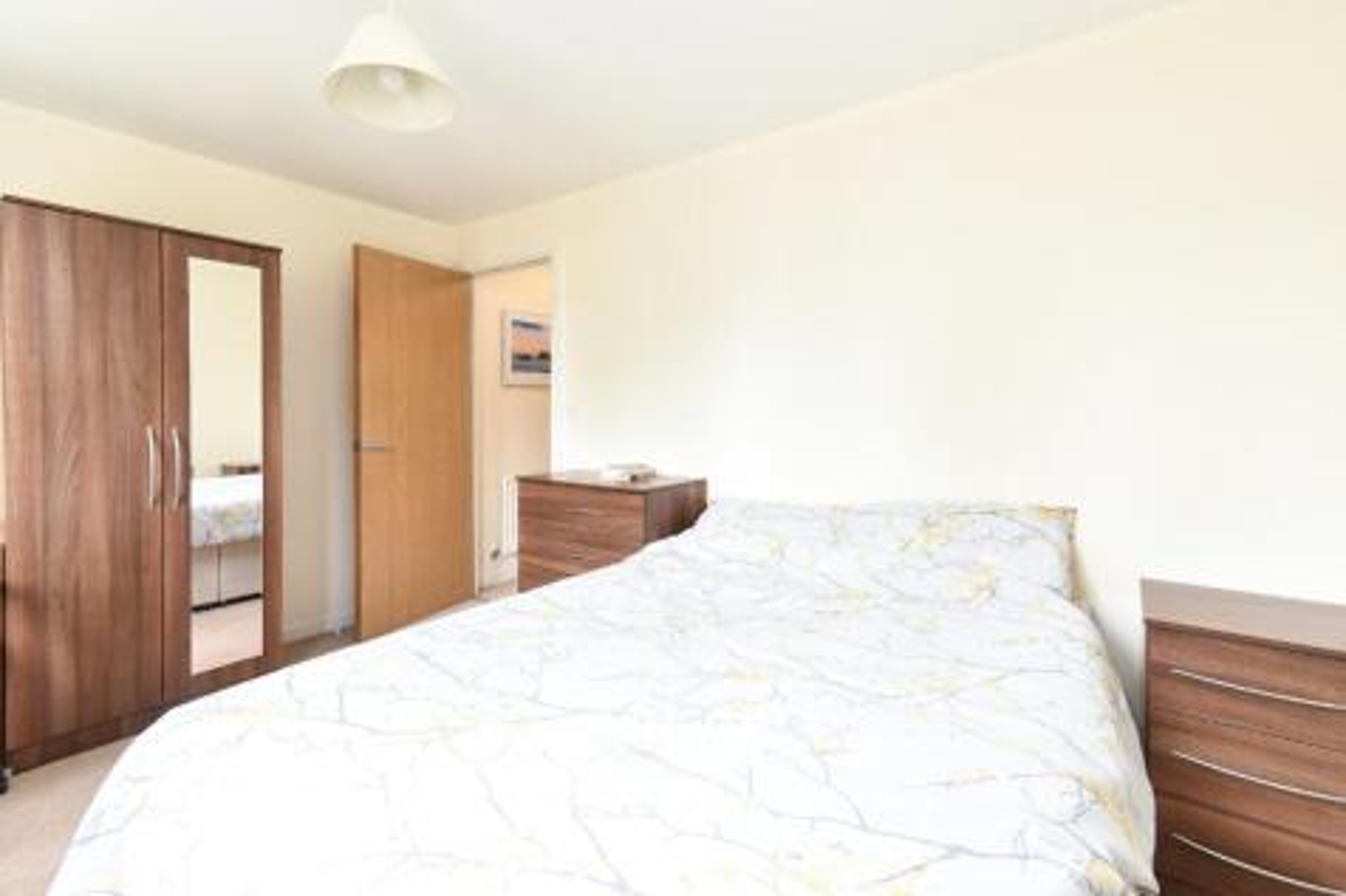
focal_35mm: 15
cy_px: 448
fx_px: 561
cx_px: 673
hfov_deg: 100.4
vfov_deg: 77.3
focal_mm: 10
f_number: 9
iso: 200
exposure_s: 1/3
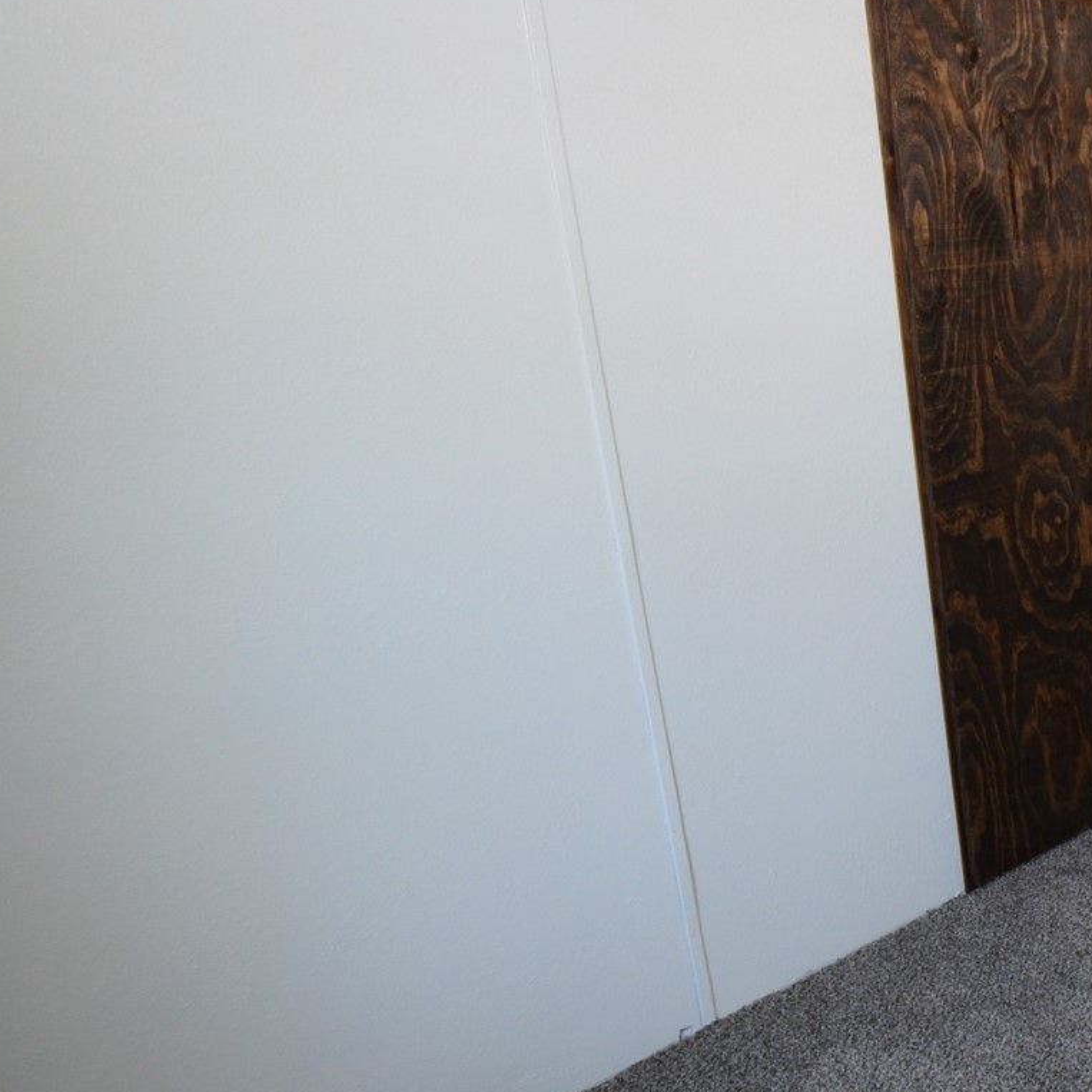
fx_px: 1213
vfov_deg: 48.3
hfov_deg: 34.0
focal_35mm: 34
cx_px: 1434
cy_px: 470
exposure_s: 1/60
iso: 400
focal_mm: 10
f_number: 4
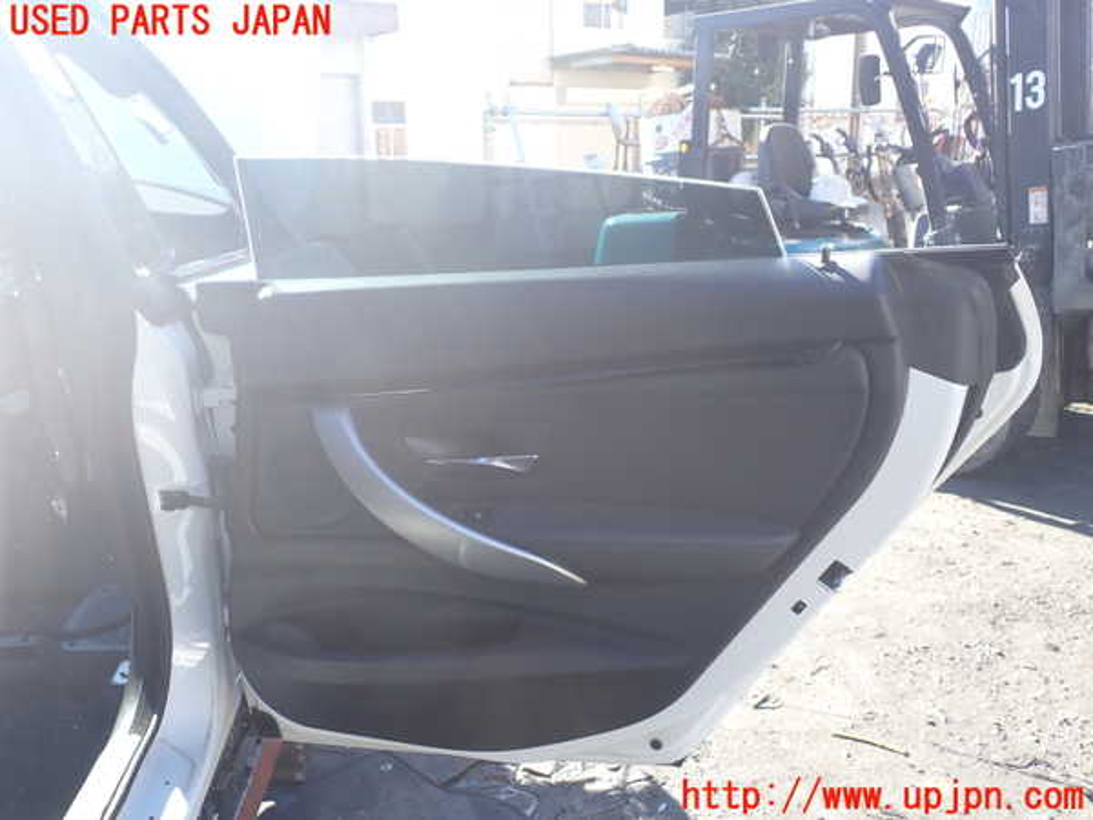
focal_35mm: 30
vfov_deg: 46.8
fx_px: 947
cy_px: 410
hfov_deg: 60.0
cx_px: 546
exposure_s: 1/125
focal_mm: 5.4
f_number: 3.2
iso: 100
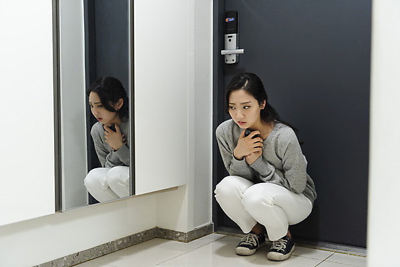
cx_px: 200
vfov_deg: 28.1
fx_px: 534
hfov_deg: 41.1
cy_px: 134
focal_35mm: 48
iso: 1600
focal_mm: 48
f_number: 2.8
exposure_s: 1/80
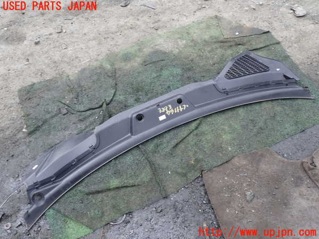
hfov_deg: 60.0
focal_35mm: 30
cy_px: 120
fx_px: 276
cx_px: 160
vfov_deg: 46.8
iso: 100
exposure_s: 1/250
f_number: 3.2
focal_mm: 5.4
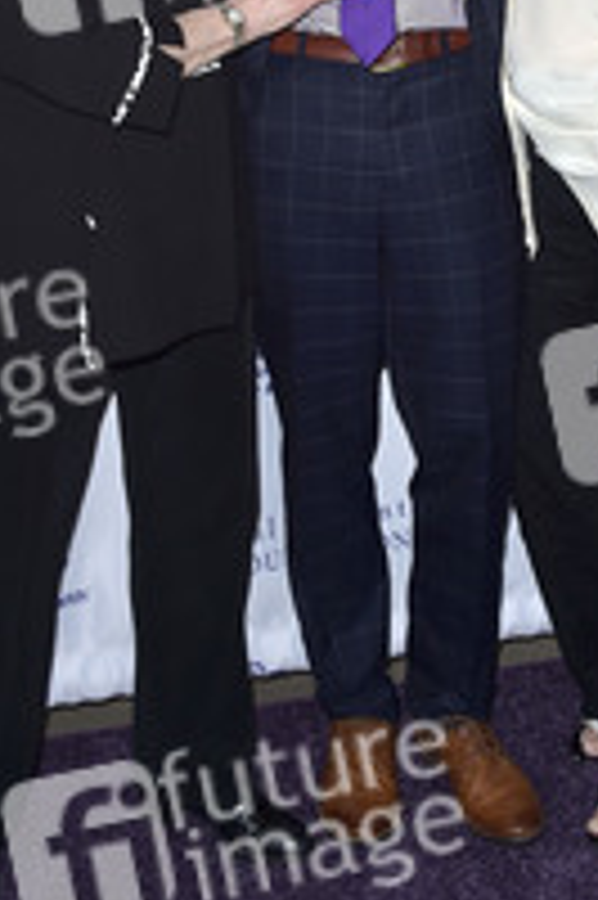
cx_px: 366
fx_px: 1597
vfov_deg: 30.5
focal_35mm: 64
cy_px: 153
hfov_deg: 21.2
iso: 400
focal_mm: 32
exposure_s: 1/250
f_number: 6.3
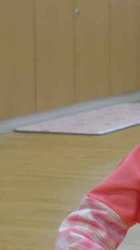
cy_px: 82
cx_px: 213
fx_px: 1388
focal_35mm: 210
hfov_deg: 5.7
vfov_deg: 10.3
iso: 320
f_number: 2.3
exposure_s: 1/125
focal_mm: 17.7
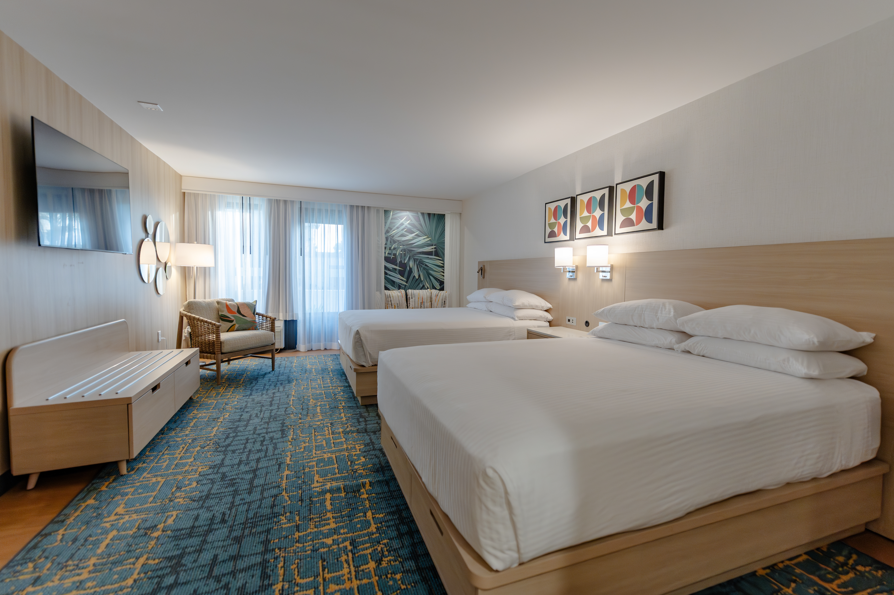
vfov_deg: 73.7
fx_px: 397
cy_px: 298
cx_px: 447
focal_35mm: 16
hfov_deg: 96.8
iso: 1000
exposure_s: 1/640
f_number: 2.8
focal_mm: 16
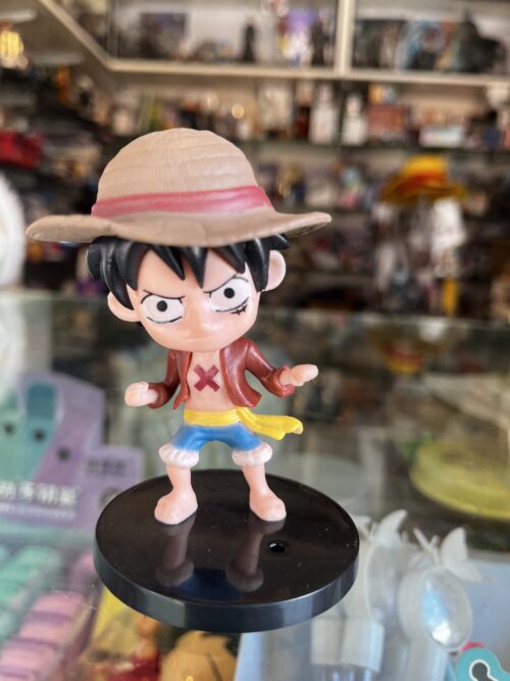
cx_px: 255
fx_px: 511
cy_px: 340
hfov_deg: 53.0
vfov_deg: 67.3
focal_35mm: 26
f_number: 1.6
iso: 64
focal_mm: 5.1
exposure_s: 1/100
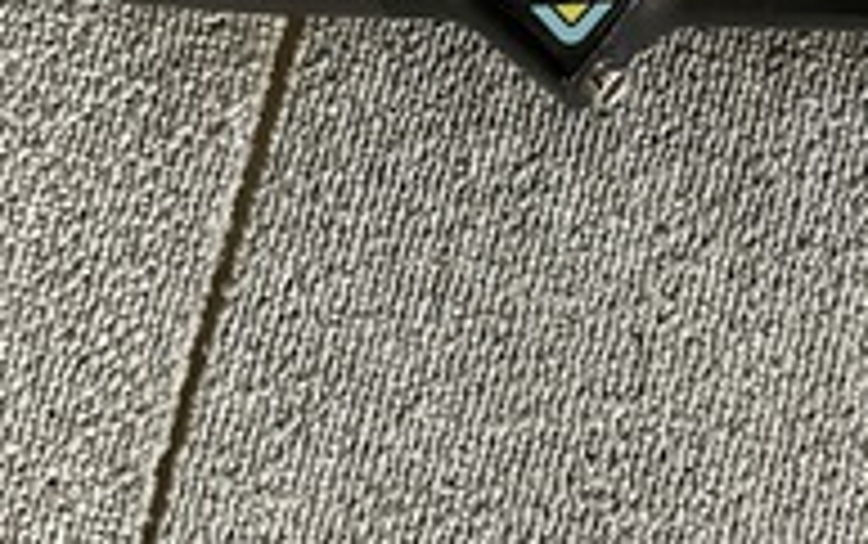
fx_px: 1350
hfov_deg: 34.7
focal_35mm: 57
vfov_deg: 21.6
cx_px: 679
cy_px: -58
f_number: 1.6
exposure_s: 1/25
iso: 640
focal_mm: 4.2
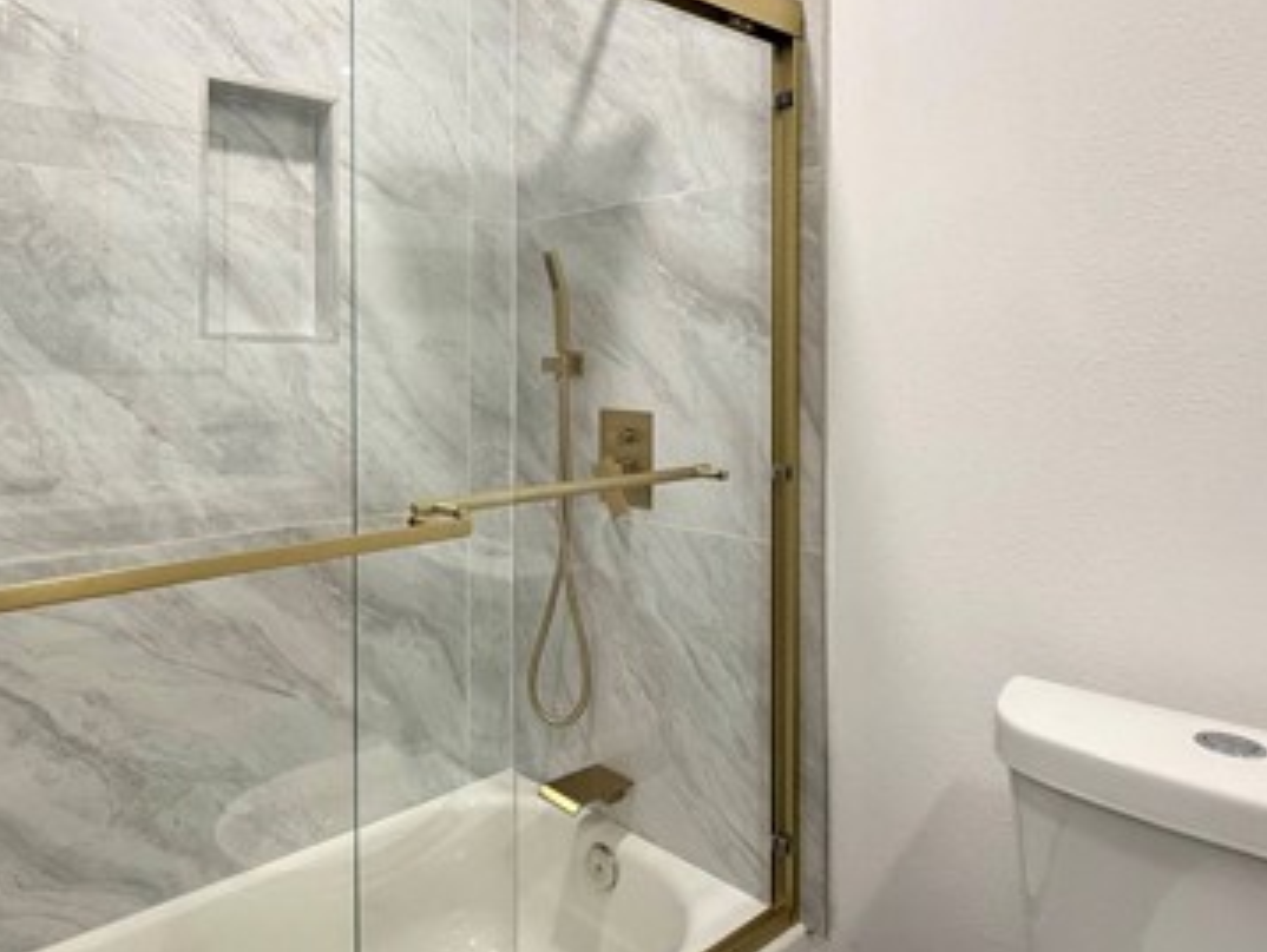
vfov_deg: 54.4
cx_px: 474
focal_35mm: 25
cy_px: 361
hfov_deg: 68.3
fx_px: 916
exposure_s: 1/120
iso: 320
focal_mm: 2.22
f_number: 2.2
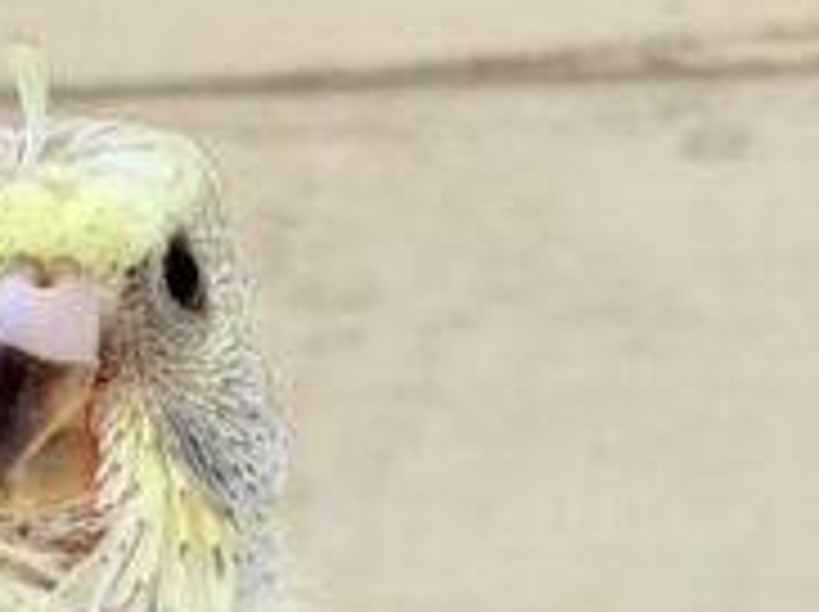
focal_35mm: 183
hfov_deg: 10.6
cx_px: -243
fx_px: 4324
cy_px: 603
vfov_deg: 8.1
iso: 50
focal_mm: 5.96
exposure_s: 1/50
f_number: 1.6
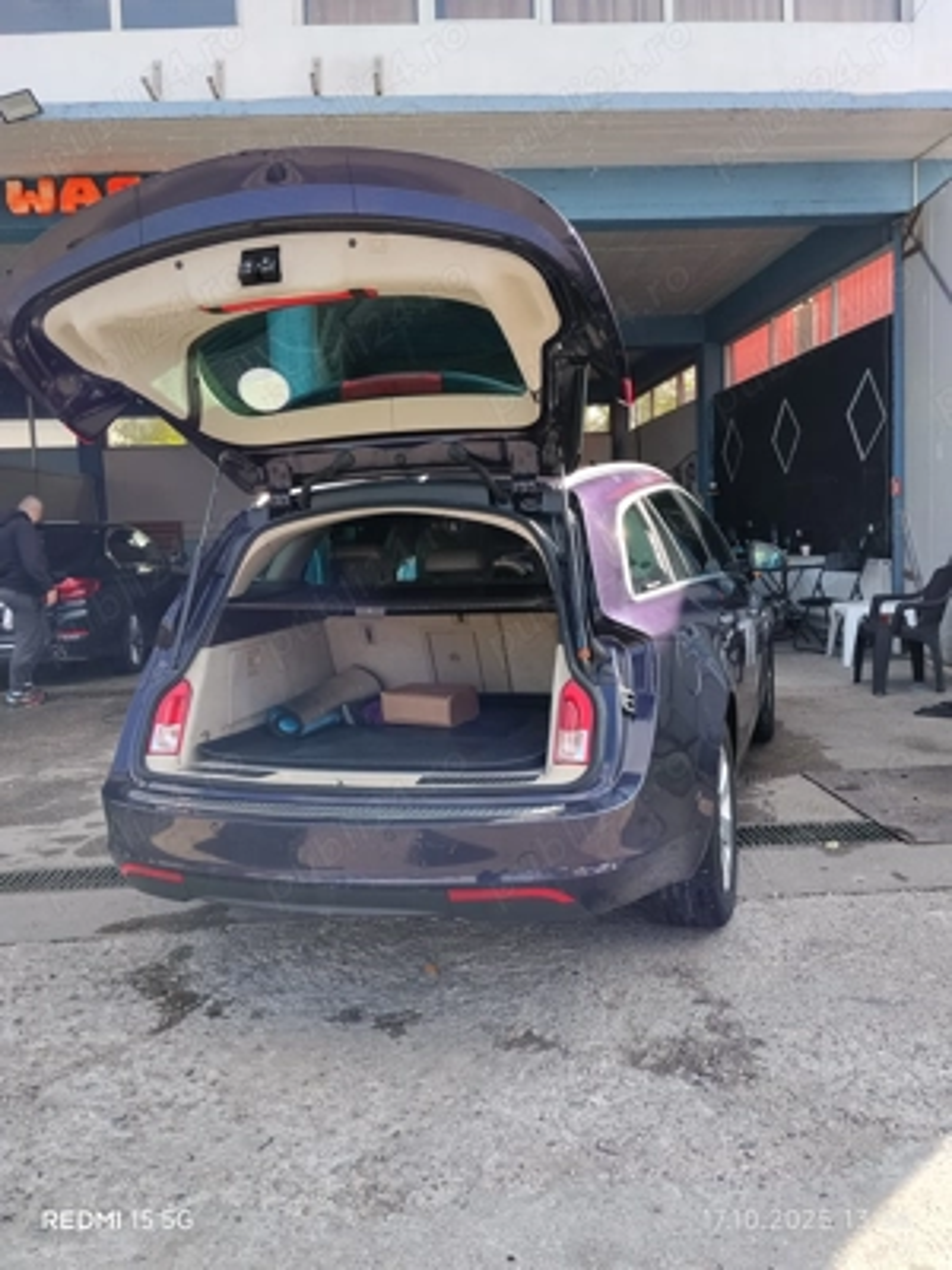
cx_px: 476
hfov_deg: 48.2
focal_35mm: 29
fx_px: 1063
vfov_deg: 61.7
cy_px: 635
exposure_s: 1/417
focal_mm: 4.22
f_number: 1.8
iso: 50
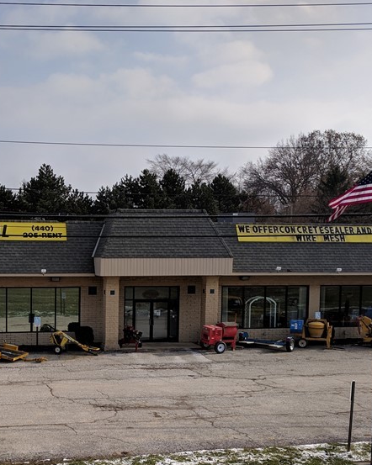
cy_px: 303
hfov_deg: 30.9
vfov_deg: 39.2
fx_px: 647
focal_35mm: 47
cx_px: 55
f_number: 2
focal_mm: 4.67
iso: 50
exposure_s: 1/2660
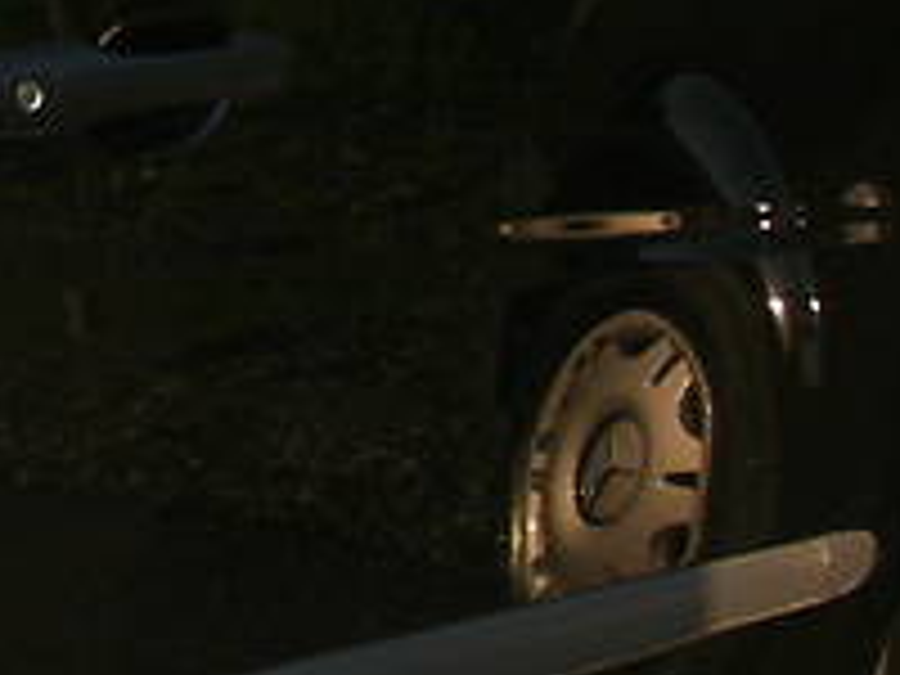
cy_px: -63
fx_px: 3744
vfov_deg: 10.2
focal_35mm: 144
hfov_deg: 13.3
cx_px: -225
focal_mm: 6.3
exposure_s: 1/320
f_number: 3.5
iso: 100
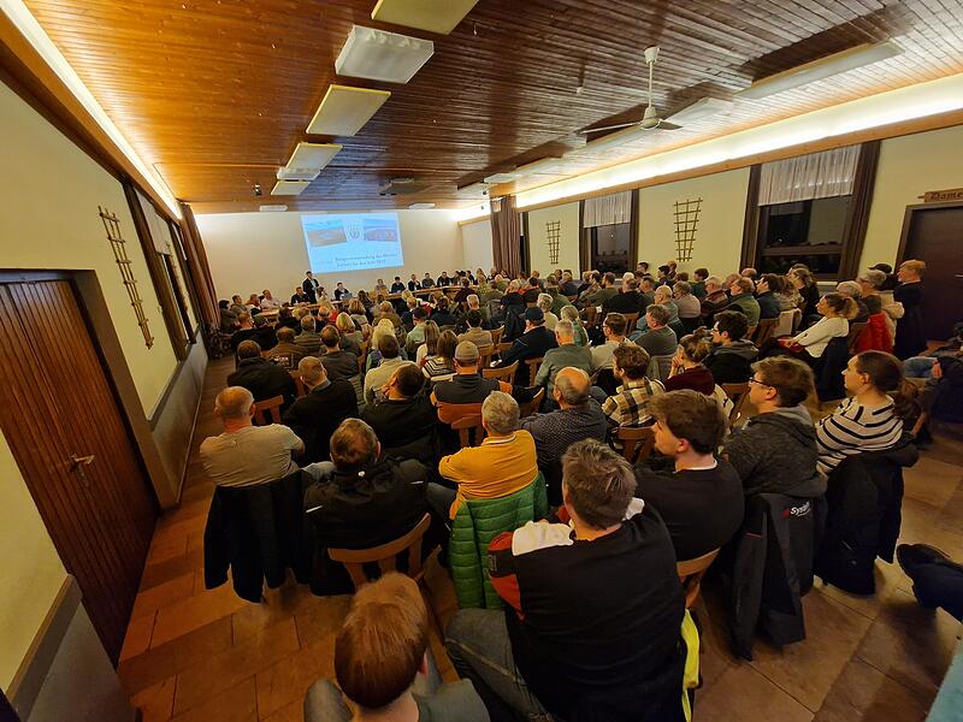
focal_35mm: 13
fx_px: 362
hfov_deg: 106.2
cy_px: 361
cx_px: 482
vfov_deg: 89.9
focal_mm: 2.2
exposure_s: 1/33
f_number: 2.2
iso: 400
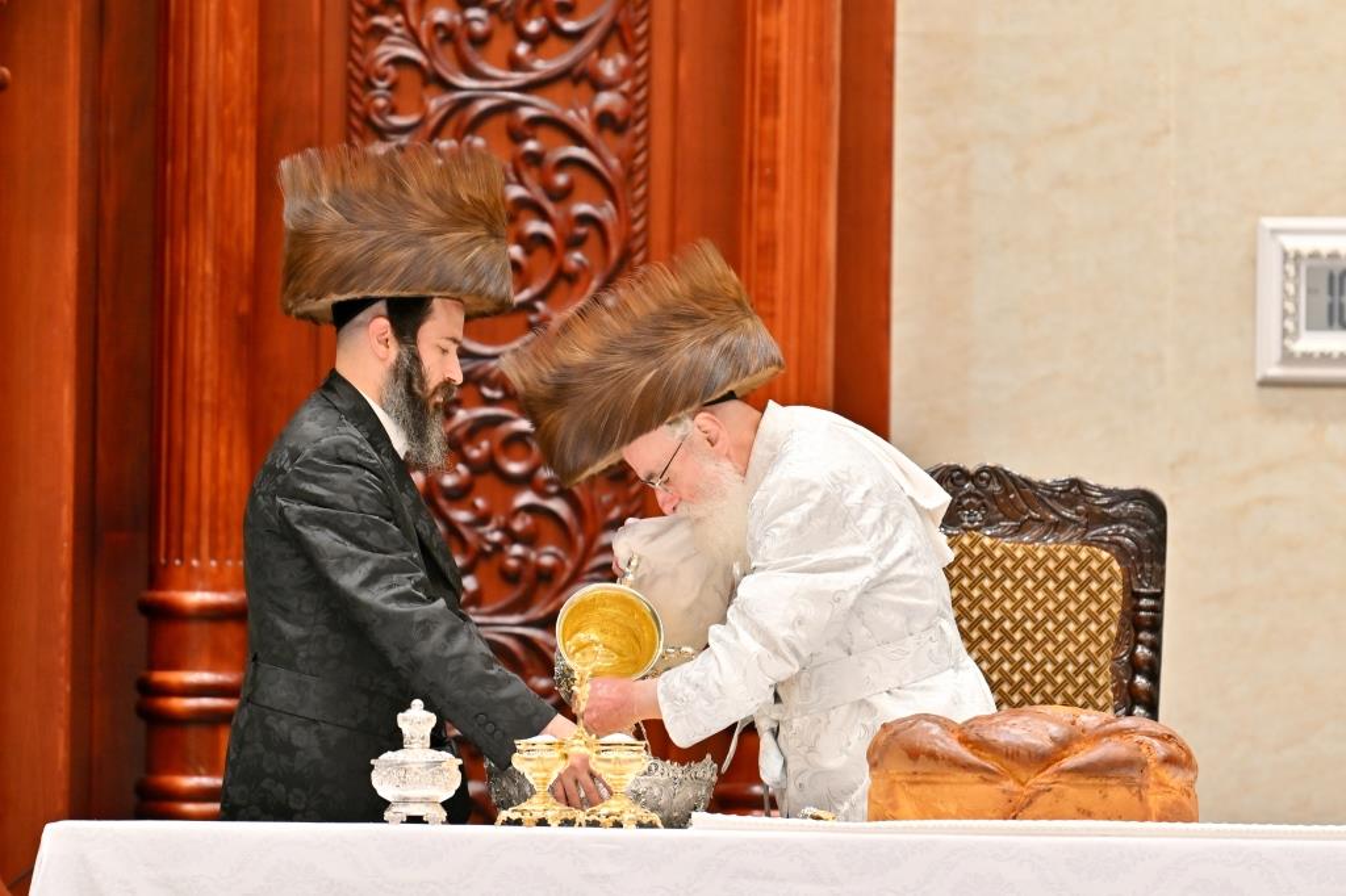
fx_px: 11212
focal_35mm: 300
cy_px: 448
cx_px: 673
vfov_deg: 4.6
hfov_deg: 6.9
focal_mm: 200
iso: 200
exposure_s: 1/250
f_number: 2.8
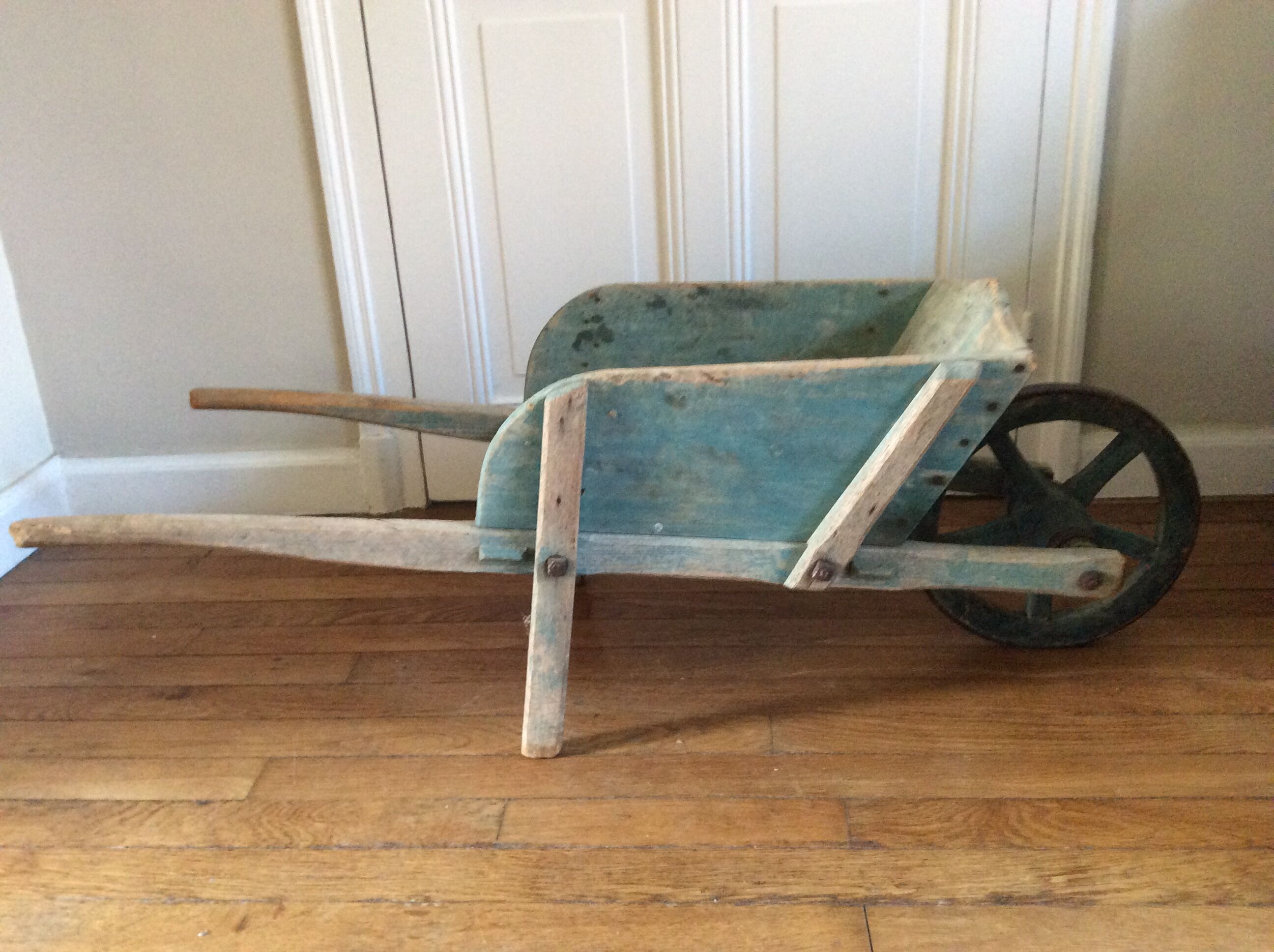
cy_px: 476
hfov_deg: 56.9
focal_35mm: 32
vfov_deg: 44.1
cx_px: 637
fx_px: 1176
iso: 250
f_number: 2.4
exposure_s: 1/25
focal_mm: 3.3
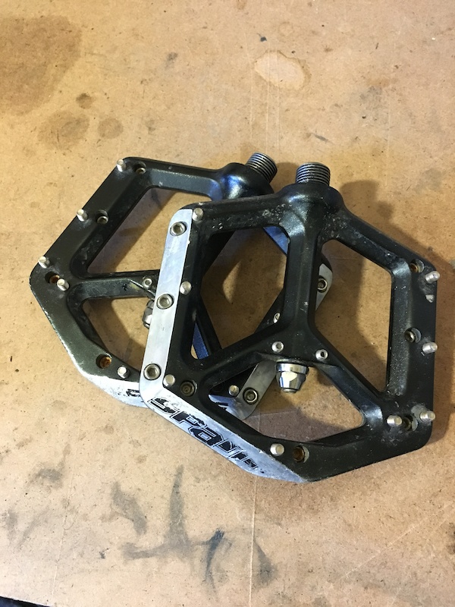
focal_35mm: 29
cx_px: 228
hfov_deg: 48.2
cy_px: 304
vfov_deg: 61.7
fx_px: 508
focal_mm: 4.15
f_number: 2.2
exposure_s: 1/15
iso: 250
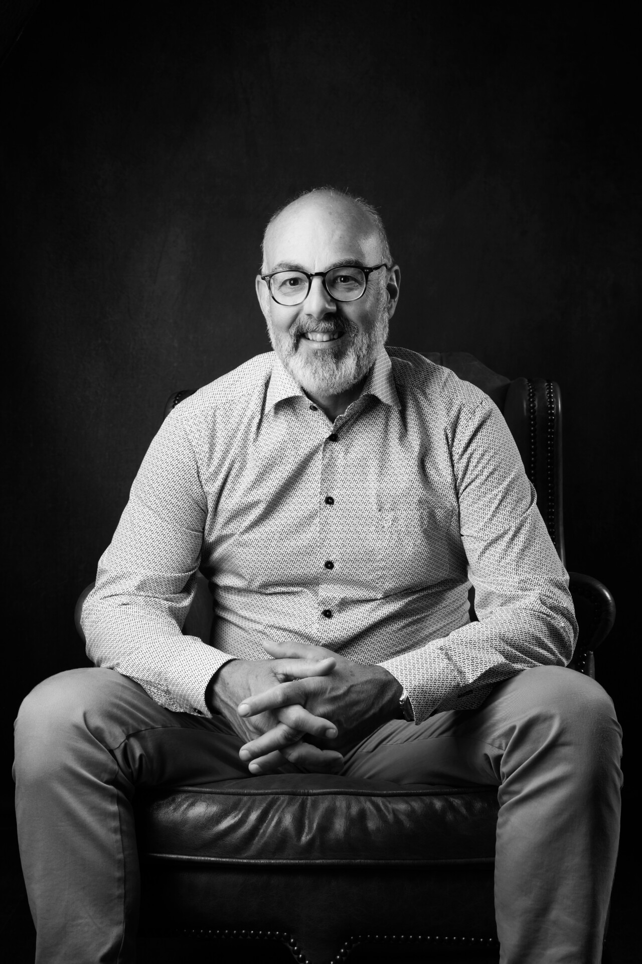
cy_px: 482
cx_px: 321
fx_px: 1337
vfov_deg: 39.6
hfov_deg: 27.0
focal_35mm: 50
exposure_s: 1/100
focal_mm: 50
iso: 100
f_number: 8
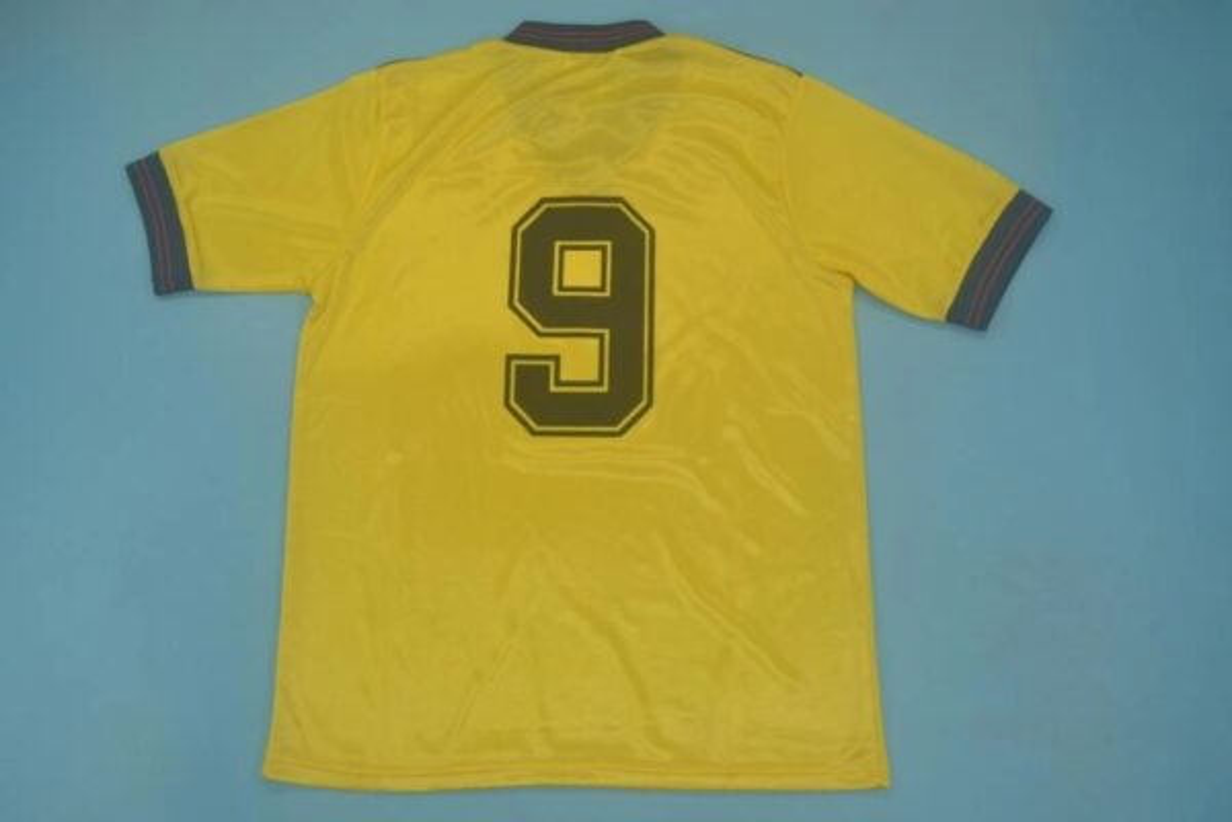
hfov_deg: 53.1
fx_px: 1232
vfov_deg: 36.9
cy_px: 411
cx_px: 616
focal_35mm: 36
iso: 200
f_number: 4
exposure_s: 1/160
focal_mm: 24
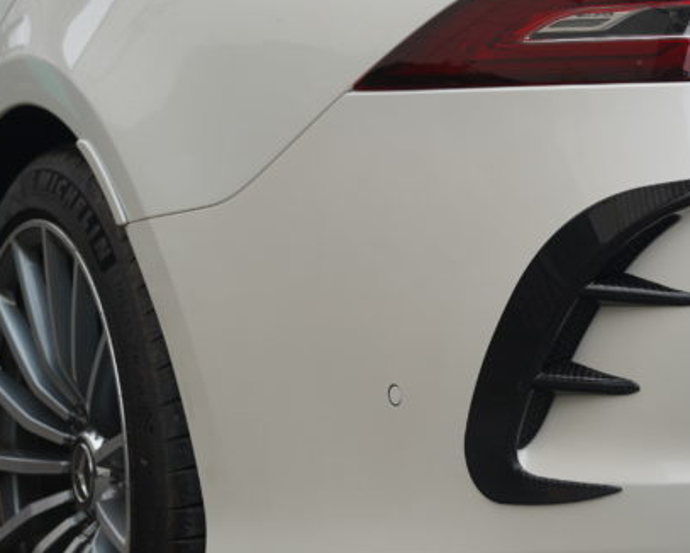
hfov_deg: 16.2
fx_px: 2411
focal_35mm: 118
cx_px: 520
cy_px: 187
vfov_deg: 13.1
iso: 100
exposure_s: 1/80
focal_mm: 50
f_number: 6.3
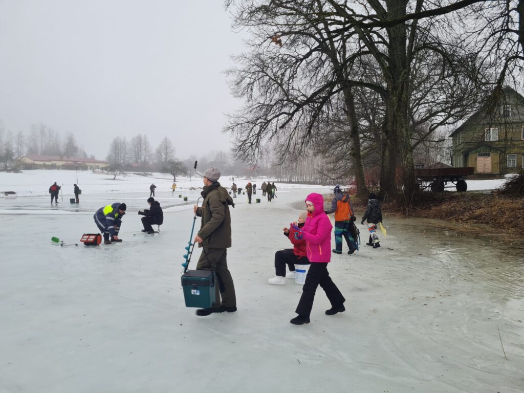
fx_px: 394
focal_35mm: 26
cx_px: 262
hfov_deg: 67.3
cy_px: 196
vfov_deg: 53.1
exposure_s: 1/116
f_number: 1.8
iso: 50
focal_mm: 5.4
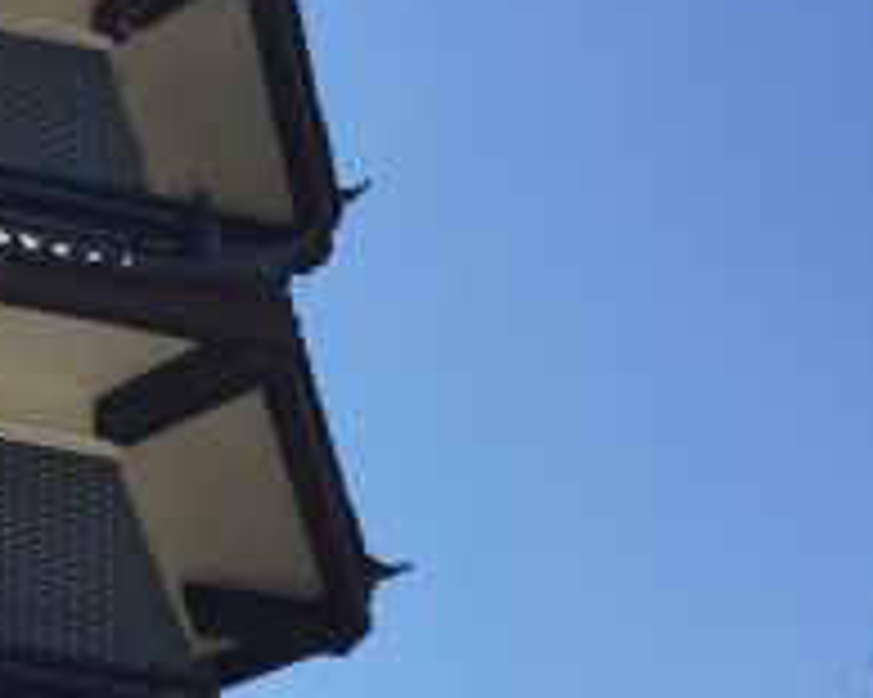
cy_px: 437
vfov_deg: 15.1
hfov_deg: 18.1
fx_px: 2634
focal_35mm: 102
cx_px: -110
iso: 32
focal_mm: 4.15
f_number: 2.2
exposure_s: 1/1412
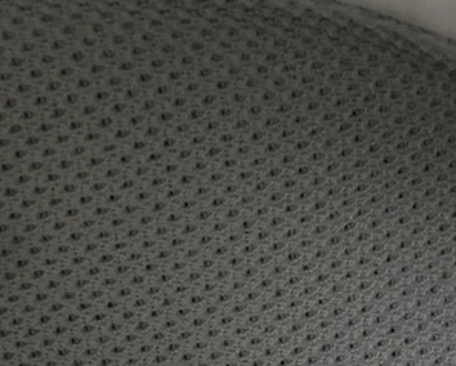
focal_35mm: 92
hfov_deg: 20.8
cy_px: 451
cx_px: 170
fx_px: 1242
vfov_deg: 16.0
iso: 32
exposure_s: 1/33
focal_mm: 4
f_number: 1.8
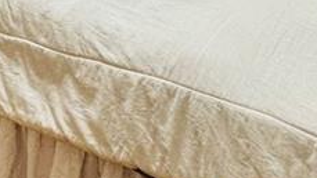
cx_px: -22
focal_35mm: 80
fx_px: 673
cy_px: -211
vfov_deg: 12.7
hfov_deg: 24.9
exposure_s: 1/120
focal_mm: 2.22
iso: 125
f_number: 2.2
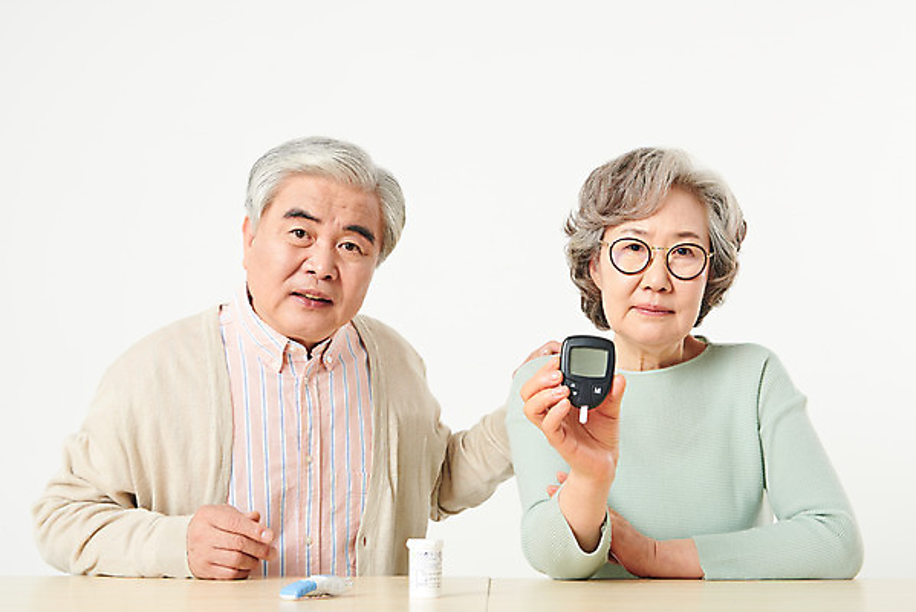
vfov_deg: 29.9
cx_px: 458
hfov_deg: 43.6
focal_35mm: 45
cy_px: 306
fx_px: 1145
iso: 100
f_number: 14
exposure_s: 1/125
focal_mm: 45
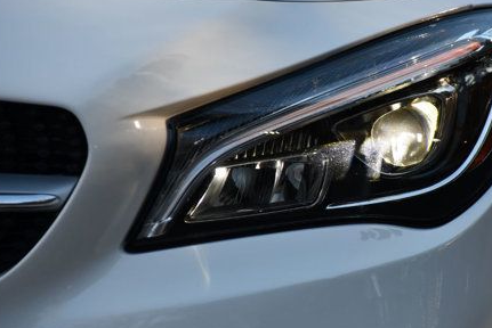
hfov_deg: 6.2
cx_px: 348
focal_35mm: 334
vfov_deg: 4.1
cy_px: 138
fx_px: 4568
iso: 360
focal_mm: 150
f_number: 5.6
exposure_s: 1/500
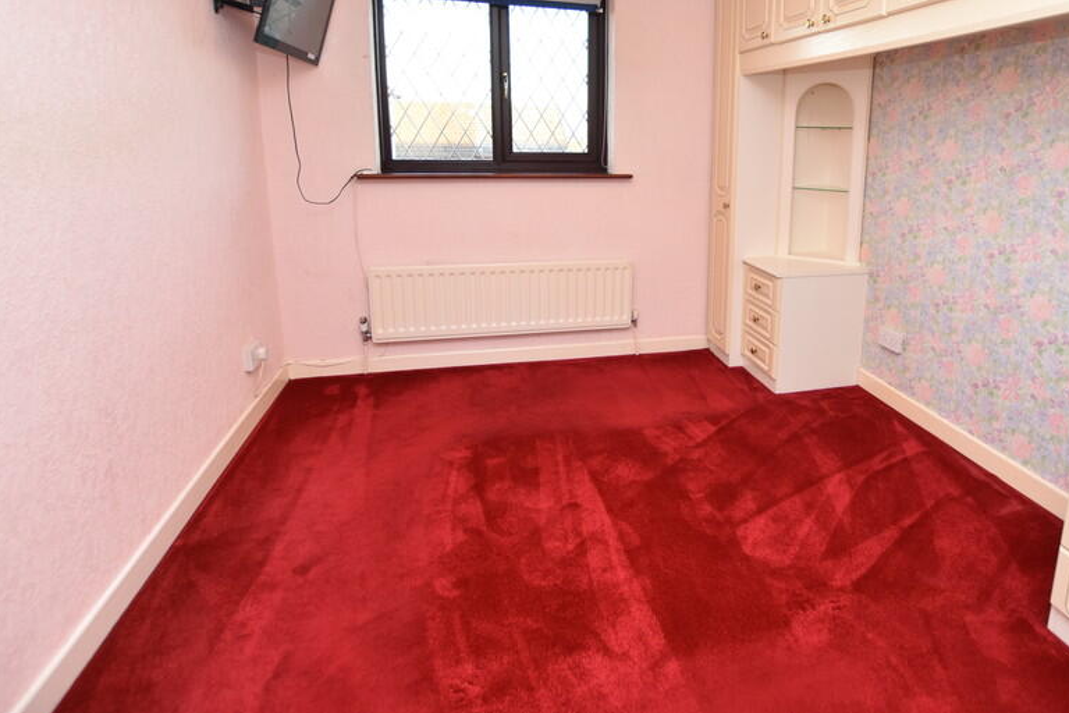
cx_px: 663
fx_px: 594
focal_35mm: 20
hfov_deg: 82.5
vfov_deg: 60.5
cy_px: 240
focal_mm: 10
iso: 360
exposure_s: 1/60
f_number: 4
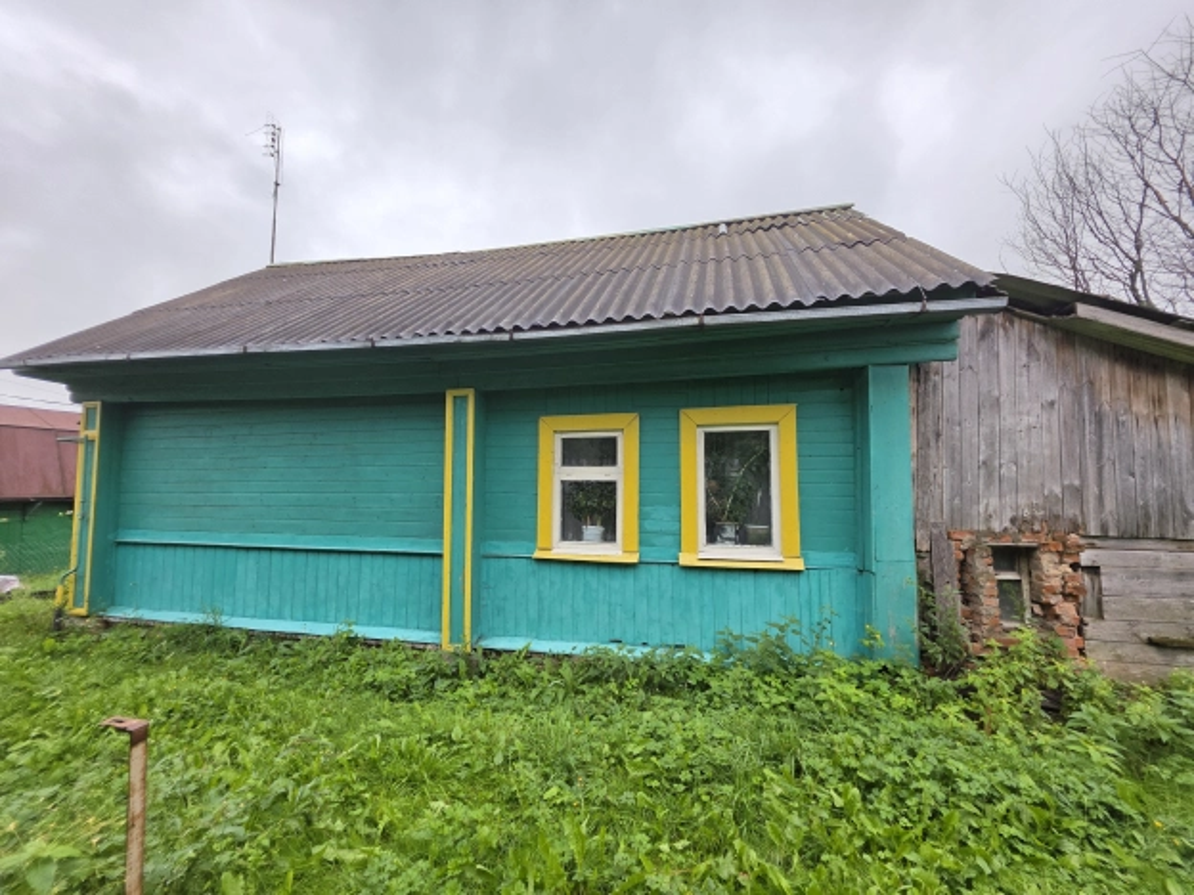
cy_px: 448
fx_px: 448
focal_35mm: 13
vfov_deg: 89.9
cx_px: 597
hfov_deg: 106.2
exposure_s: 1/359
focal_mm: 2.2
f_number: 1.9
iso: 125
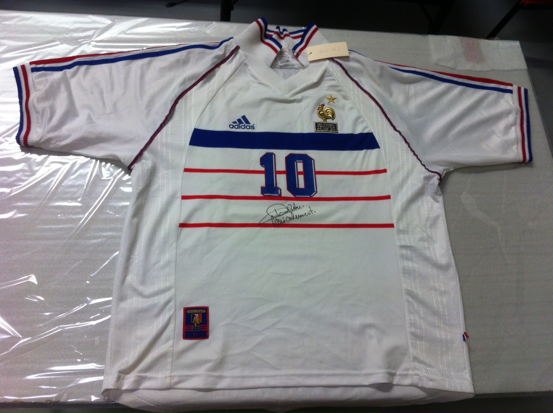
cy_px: 206
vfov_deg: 40.6
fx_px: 558
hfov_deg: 52.7
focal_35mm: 35
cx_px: 276
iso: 80
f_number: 2.8
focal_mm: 3.85
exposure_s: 1/30
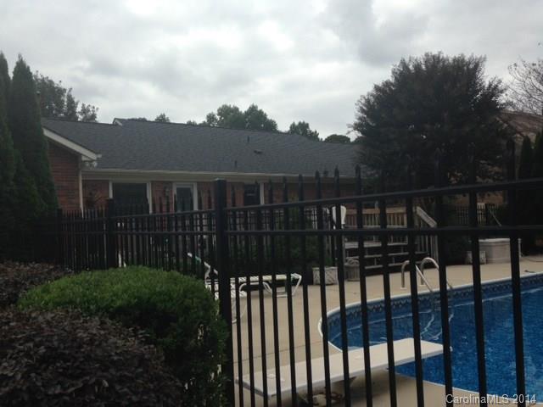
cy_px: 204
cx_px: 272
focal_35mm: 33
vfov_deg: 42.9
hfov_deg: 55.4
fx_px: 518
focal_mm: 4.12
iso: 50
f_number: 2.4
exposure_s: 1/1391
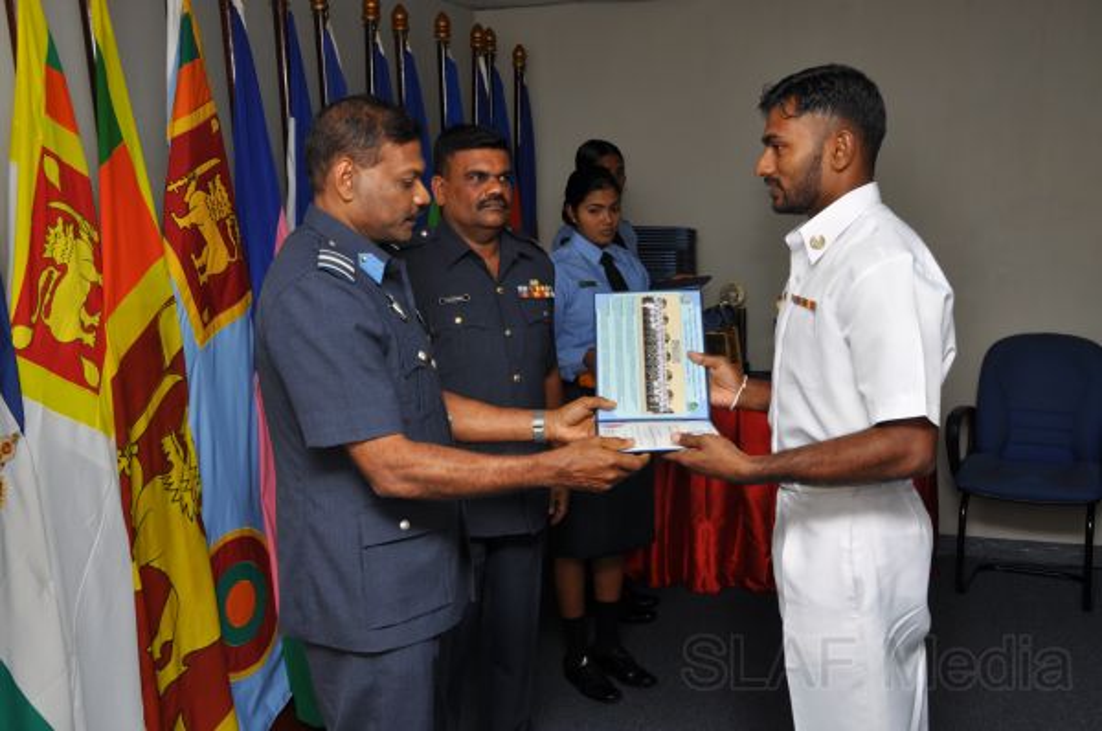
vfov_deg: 34.1
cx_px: 551
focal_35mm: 39
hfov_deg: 49.6
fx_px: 1192
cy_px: 366
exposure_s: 1/125
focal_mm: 26
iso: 200
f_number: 8
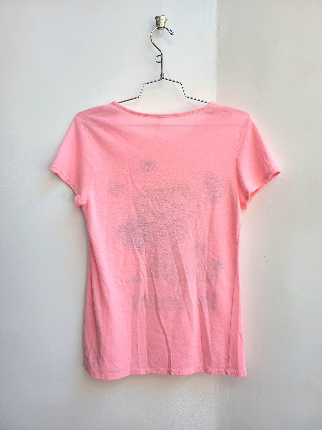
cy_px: 215
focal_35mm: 26
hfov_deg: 53.1
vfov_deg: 67.3
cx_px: 161
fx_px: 322
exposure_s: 1/133
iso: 40
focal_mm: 5.4
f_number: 1.8
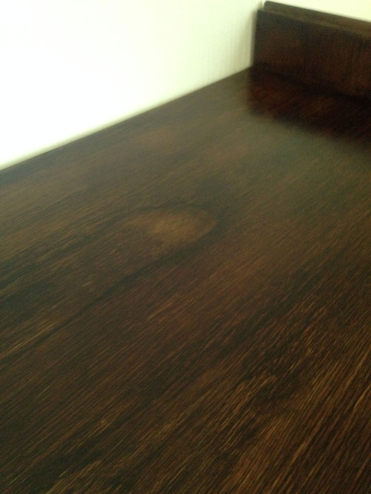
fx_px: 472
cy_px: 247
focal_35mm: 33
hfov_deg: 42.9
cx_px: 186
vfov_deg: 55.4
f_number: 2.4
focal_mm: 4.12
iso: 500
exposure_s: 1/15
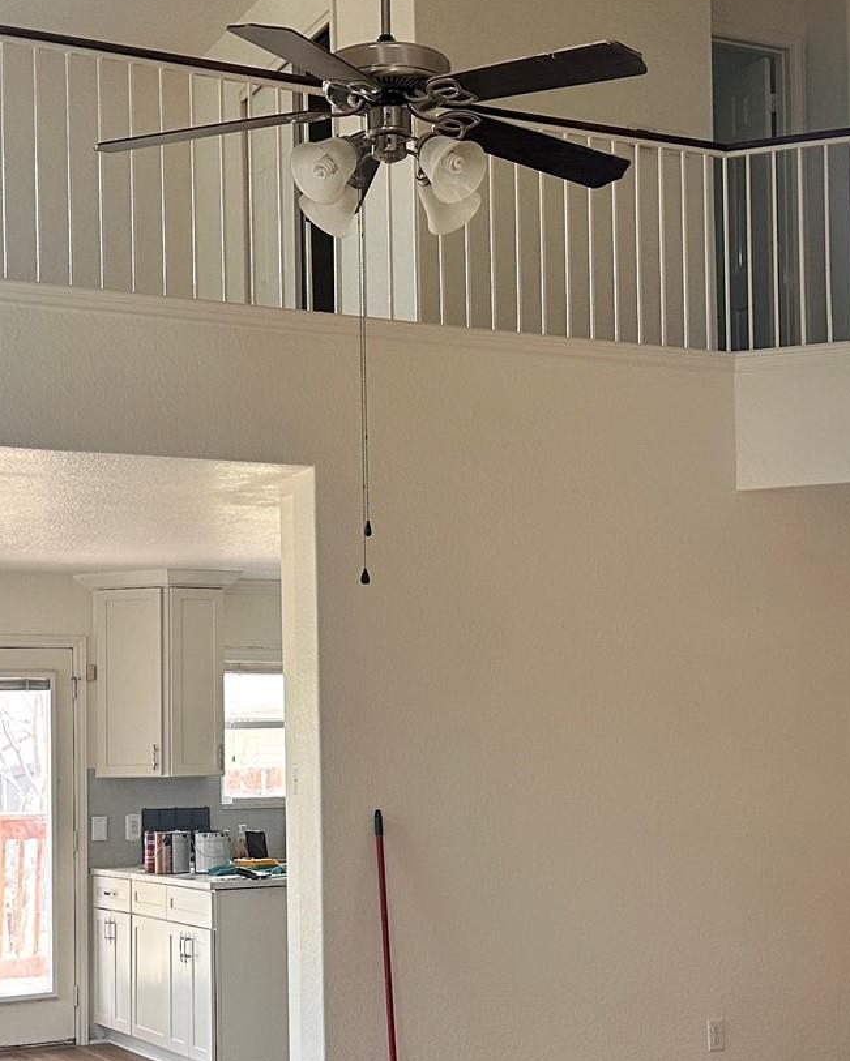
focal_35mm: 59
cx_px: 428
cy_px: 649
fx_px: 1854
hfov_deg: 25.8
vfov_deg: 31.8
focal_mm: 6.86
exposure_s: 1/121
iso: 160
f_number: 1.78
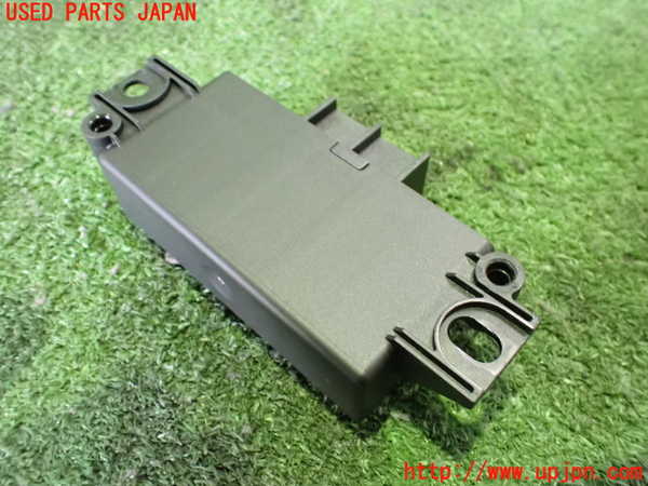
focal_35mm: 30
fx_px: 562
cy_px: 243
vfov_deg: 46.8
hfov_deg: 60.0
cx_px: 324
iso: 1250
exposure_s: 1/30
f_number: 2.3
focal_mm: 5.4
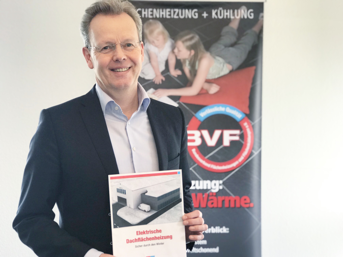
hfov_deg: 33.8
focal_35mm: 57
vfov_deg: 25.7
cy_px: 128
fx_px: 565
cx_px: 172
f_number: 2.8
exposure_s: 1/50
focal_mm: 6.6
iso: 25
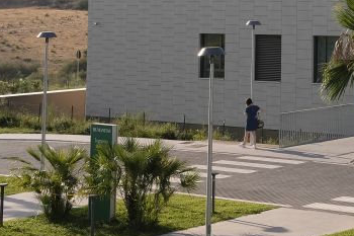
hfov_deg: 15.3
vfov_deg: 11.0
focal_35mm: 120
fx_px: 1179
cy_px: -98
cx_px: 582
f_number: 6.4
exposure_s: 1/500
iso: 200
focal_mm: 23
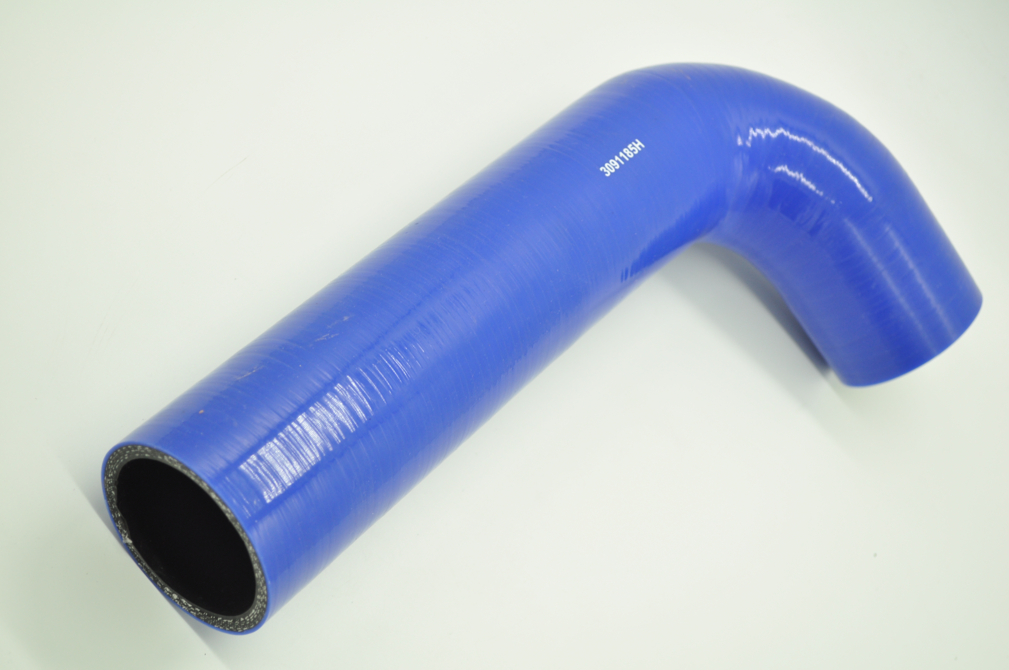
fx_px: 1764
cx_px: 504
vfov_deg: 21.5
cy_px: 335
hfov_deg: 31.9
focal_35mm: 63
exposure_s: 1/100
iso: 320
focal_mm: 42
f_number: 5.3
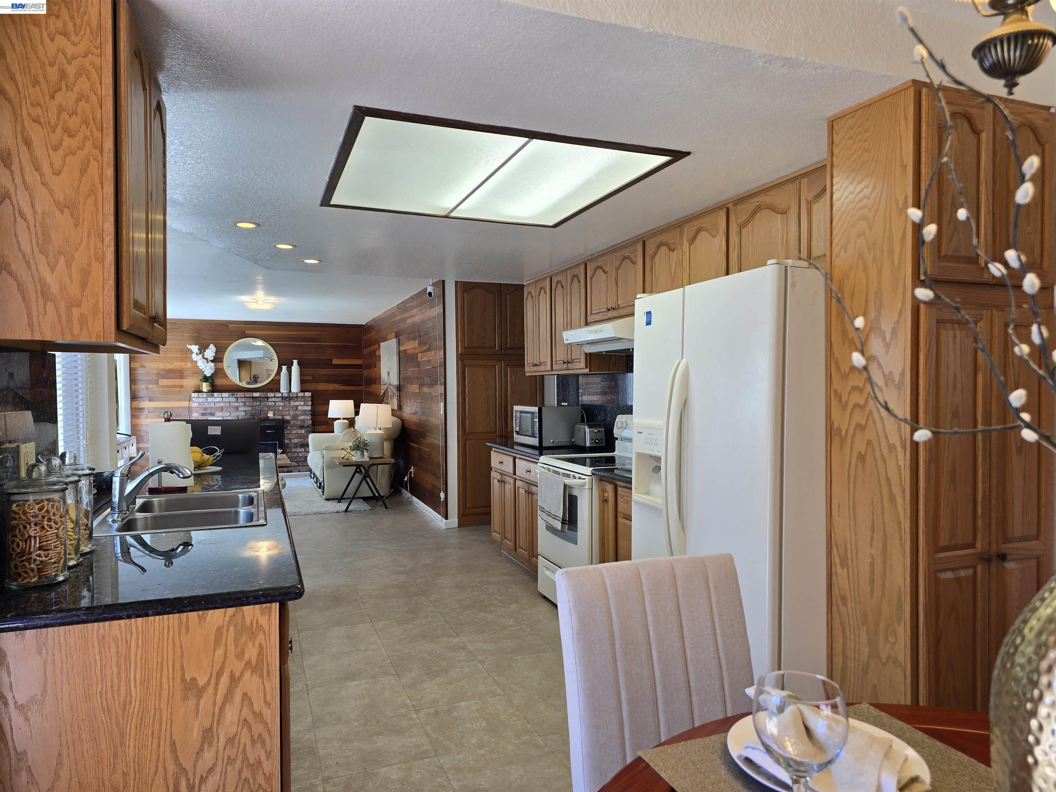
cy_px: 396
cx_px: 528
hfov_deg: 73.9
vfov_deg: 58.9
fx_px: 702
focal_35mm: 23
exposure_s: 1/120
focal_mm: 6.3
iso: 32
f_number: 1.7
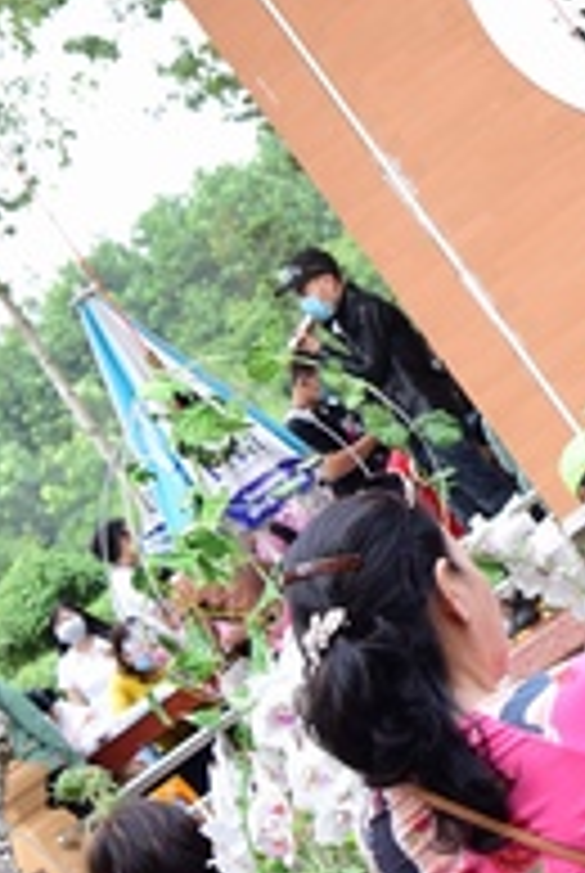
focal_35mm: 154
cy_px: 90
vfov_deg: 13.2
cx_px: 837
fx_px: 3740
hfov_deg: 8.8
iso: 800
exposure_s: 1/60
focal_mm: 46
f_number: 6.3
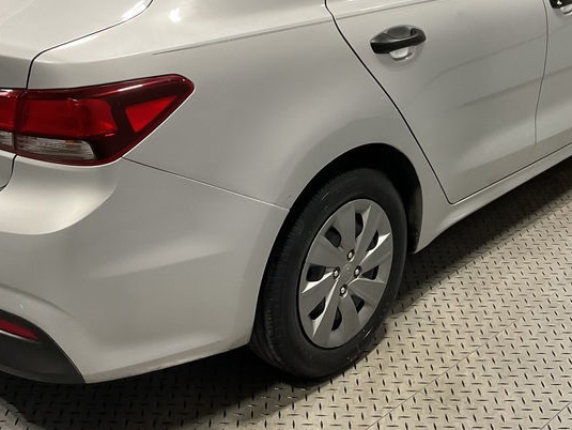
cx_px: 244
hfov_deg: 36.7
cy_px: 119
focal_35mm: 52
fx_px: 860
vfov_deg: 27.8
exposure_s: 1/60
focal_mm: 3
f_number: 1.8
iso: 50
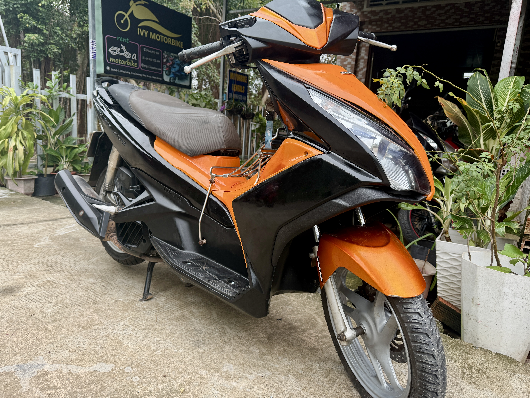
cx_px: 265
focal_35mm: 24
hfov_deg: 71.6
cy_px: 199
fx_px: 367
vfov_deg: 56.8
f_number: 1.78
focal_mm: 6.76
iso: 100
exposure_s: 1/156
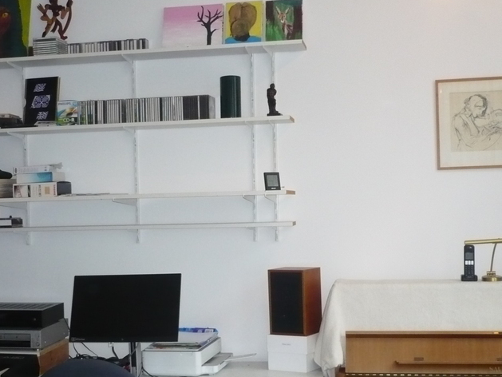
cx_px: 227
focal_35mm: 57
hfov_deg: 33.8
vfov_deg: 25.5
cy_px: 250
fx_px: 827
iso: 250
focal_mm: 5.8
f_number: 2.8
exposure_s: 1/30
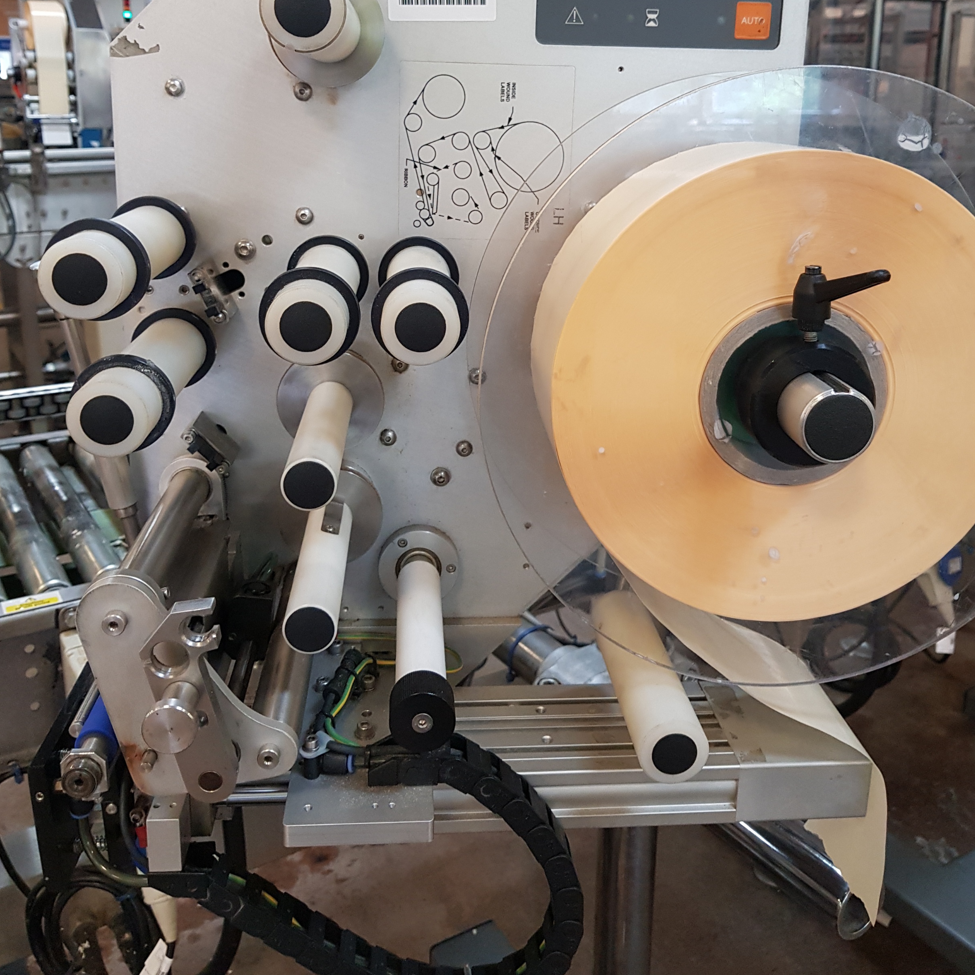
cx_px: 492
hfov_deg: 52.5
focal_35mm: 31
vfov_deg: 51.6
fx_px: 988
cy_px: 326
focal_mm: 4.3
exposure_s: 1/33
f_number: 1.7
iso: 200
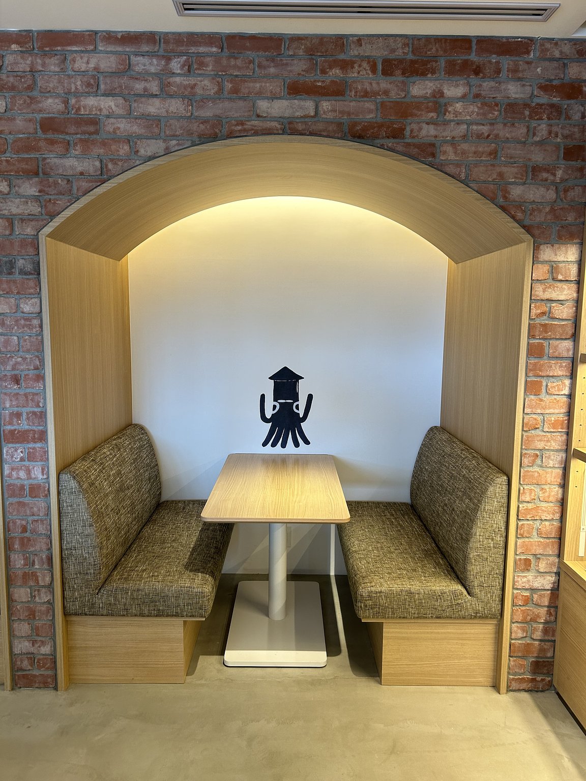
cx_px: 293
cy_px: 390
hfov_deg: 53.1
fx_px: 587
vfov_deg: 67.3
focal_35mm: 26
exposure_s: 1/105
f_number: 1.5
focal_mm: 5.7
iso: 80
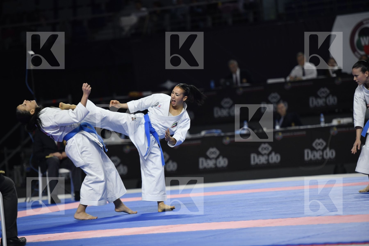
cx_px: 184
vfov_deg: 7.8
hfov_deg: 11.7
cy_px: 123
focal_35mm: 175
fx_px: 1794
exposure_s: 1/800
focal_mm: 175
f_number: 2.8
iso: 800
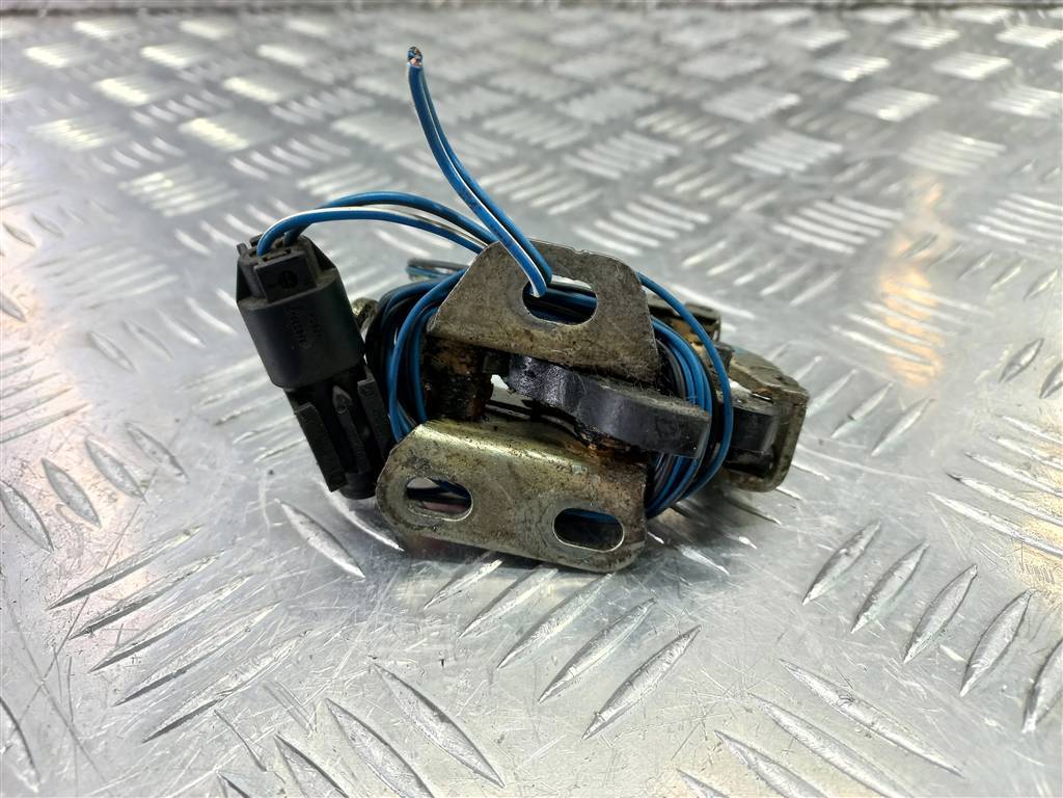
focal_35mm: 25
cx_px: 532
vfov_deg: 54.9
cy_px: 399
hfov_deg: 69.4
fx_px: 768
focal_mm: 4.6
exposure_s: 1/50
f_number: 1.8
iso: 100
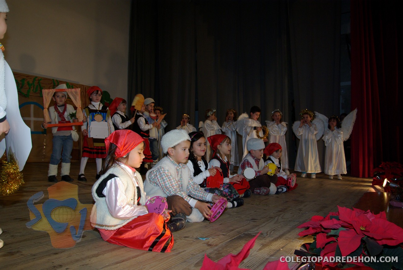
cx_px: 202
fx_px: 303
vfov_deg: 48.1
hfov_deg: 67.3
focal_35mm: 27
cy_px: 135
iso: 400
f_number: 6.7
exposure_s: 1/45
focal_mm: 18
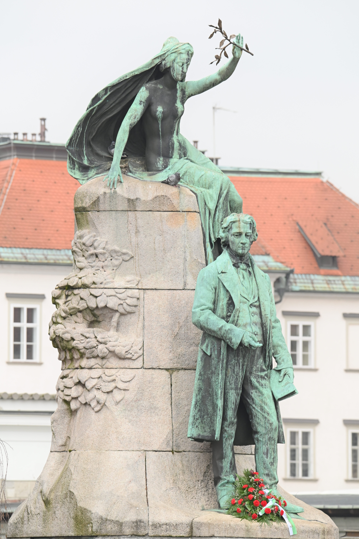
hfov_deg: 4.0
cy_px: 270
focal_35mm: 340
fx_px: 5092
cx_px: 180
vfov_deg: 6.1
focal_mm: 340
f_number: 8
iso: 1000
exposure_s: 1/200
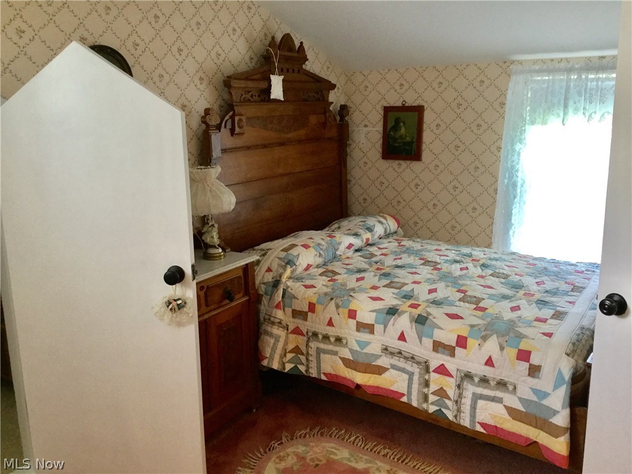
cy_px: 237
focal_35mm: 31
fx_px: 566
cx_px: 316
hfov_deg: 58.4
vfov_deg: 45.4
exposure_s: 1/30
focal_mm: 3.3
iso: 80
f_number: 2.4
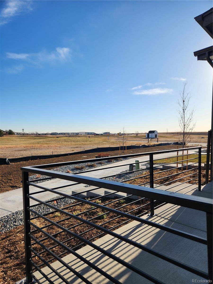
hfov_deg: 58.9
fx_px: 189
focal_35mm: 23
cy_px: 142
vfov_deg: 73.9
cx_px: 106
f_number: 1.8
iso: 20
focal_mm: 5.4
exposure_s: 1/1957
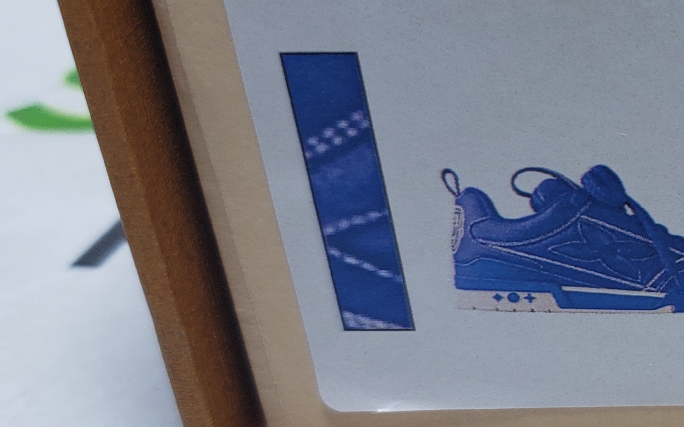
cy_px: 303
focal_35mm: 76
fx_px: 1417
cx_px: 860
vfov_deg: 17.1
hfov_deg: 24.2
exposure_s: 1/421
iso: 50
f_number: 1.5
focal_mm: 4.3
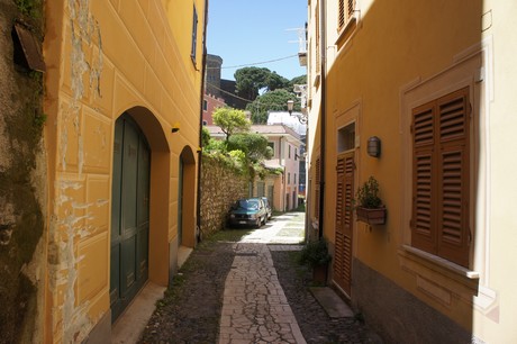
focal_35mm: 27
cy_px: 172
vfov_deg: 47.9
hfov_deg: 67.4
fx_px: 387
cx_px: 258
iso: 200
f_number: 7.1
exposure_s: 1/250
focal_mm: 18
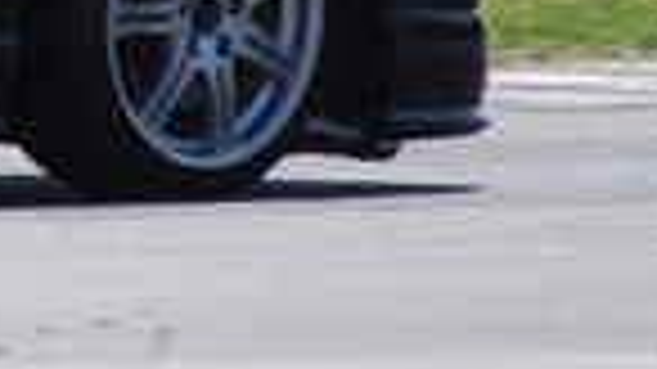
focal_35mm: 1792
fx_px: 31214
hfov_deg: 1.2
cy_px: -459
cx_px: -702
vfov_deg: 0.7
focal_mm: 175
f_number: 5.6
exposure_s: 1/640
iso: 200
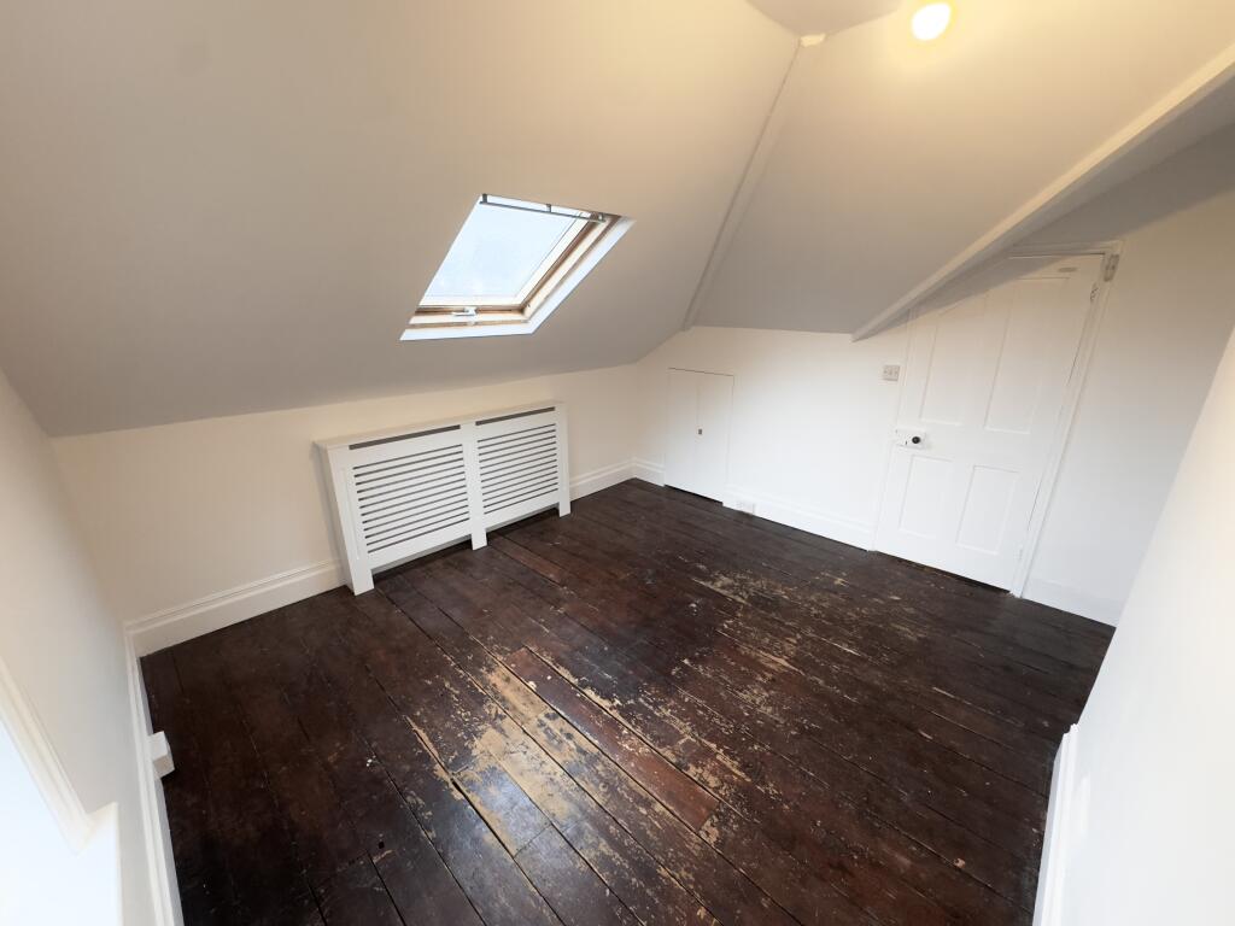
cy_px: 463
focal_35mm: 14
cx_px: 618
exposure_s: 1/50
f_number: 2.2
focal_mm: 2.22
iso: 320
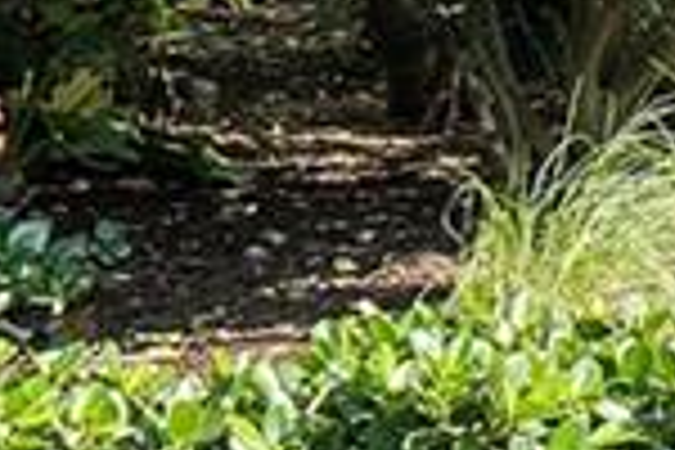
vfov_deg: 6.8
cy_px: -878
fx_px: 3450
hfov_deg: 9.0
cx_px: 2043
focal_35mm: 184
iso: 200
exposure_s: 1/250
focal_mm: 18
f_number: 9
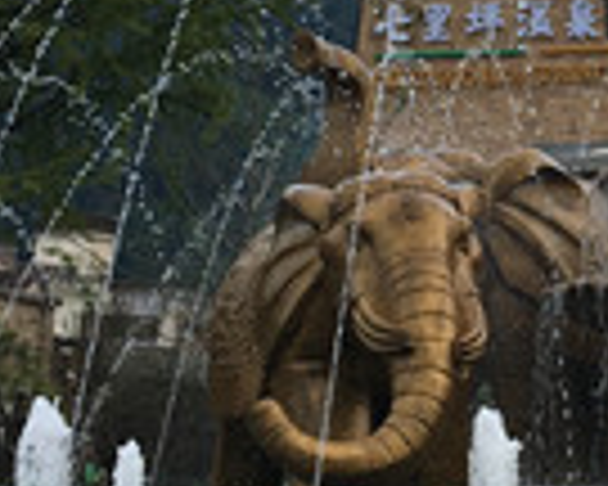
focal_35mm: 115
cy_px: 68
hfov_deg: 16.3
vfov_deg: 13.3
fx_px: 2069
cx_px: 640
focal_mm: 4.15
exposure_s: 1/195
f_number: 2.2
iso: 25
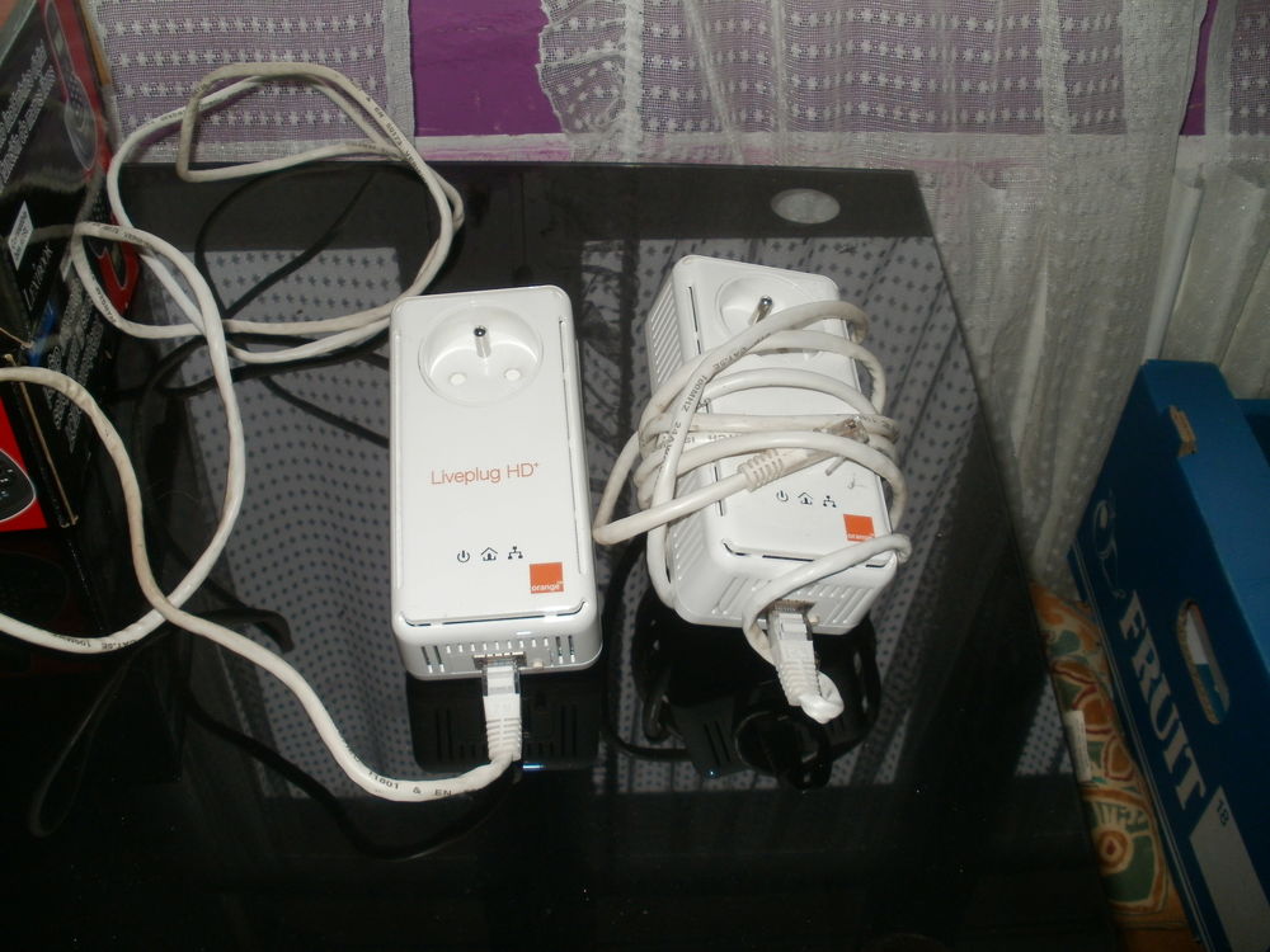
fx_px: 1321
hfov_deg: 51.4
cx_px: 635
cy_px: 476
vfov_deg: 39.7
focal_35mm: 36
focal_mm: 6.3
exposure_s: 1/30
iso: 125
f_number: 3.5
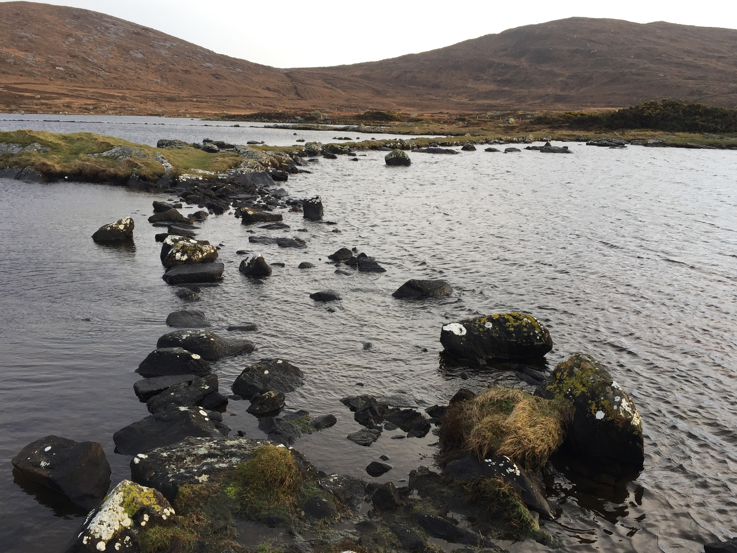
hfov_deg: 55.4
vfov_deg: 42.9
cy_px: 312
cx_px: 358
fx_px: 702
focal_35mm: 33
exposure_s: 1/166
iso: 32
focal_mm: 4.15
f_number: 2.2
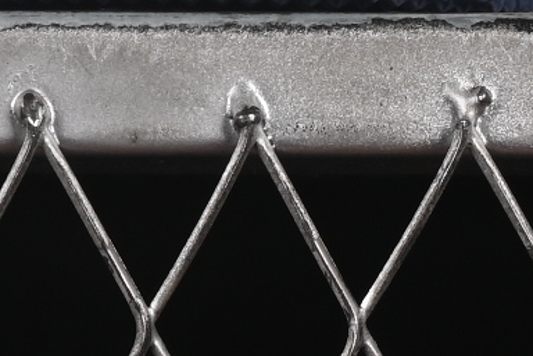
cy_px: -793
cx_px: -214
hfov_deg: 3.8
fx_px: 8054
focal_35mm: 544
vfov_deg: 2.5
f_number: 8
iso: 160
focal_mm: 50
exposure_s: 1/80
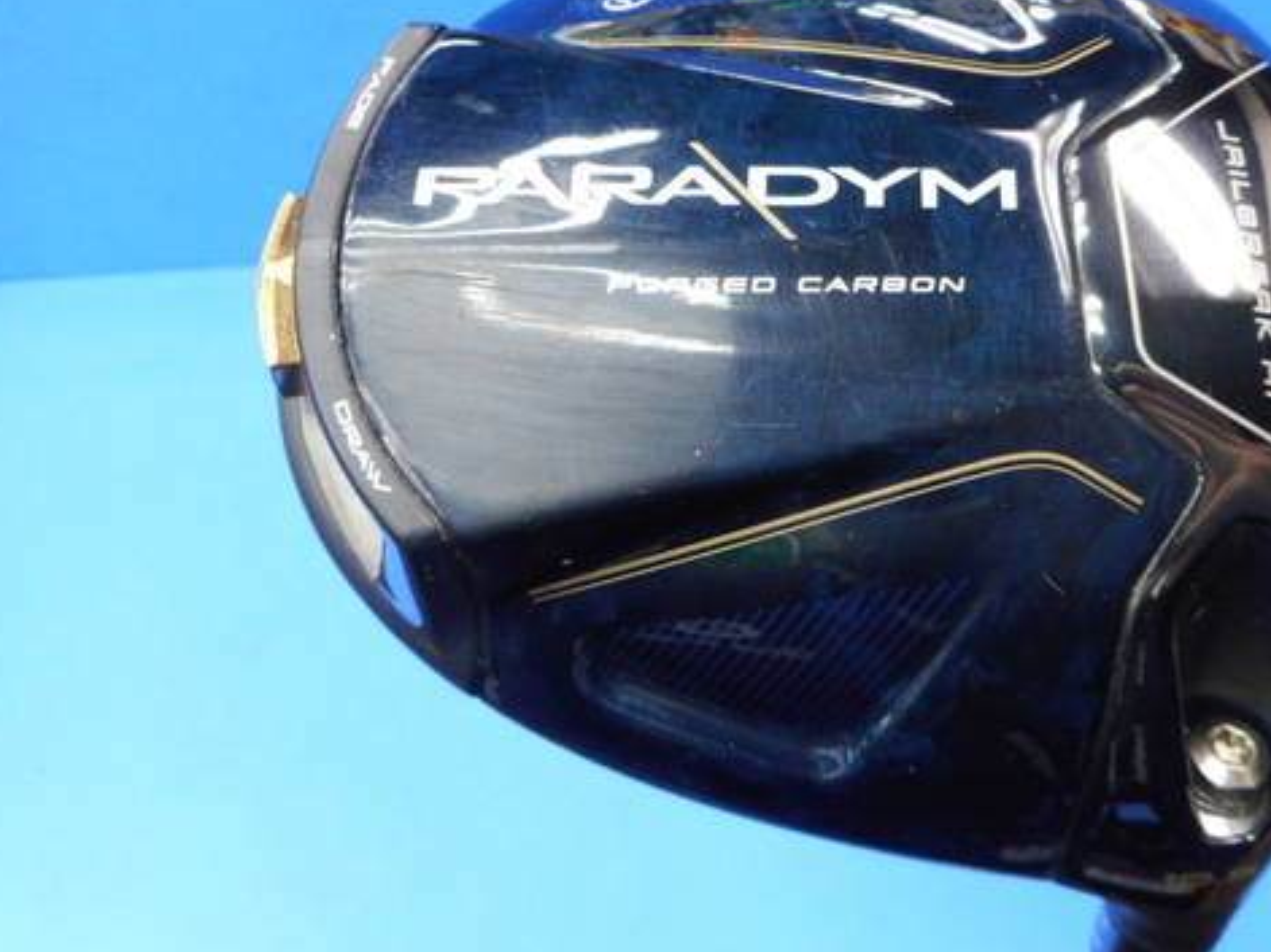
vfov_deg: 41.6
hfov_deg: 52.9
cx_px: 845
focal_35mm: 34
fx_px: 1248
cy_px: 396
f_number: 3.7
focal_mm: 4.5
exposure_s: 1/30
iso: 220
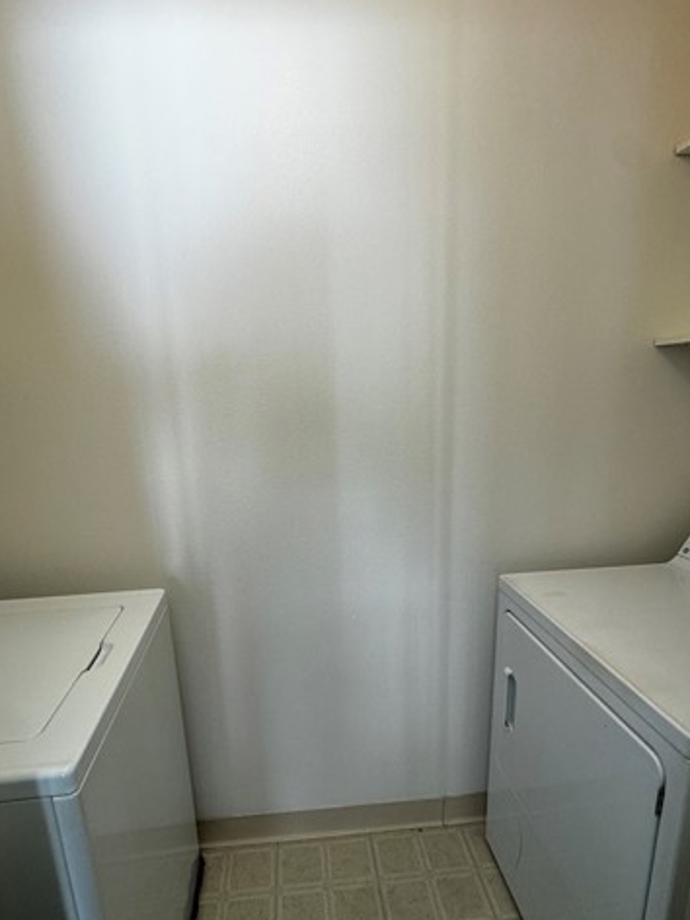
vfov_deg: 84.4
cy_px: 509
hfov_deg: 68.7
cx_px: 331
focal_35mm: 19
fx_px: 505
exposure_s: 1/120
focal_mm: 2.22
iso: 200
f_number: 2.2
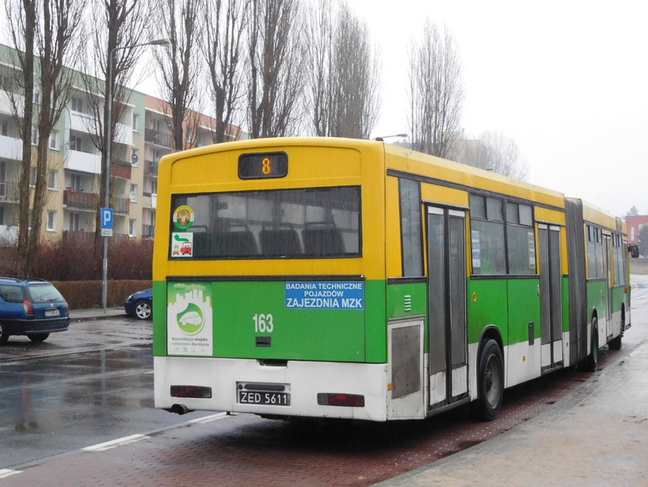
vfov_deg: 26.6
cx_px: 314
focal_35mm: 55
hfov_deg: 34.9
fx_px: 1030
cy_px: 245
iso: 450
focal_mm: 8.9
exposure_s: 1/60
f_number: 4.1
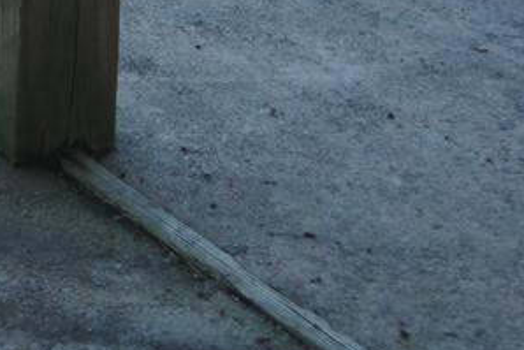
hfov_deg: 8.8
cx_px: -964
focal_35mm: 199
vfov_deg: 6.3
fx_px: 2898
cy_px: -734
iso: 100
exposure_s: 1/60
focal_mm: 29
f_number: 4
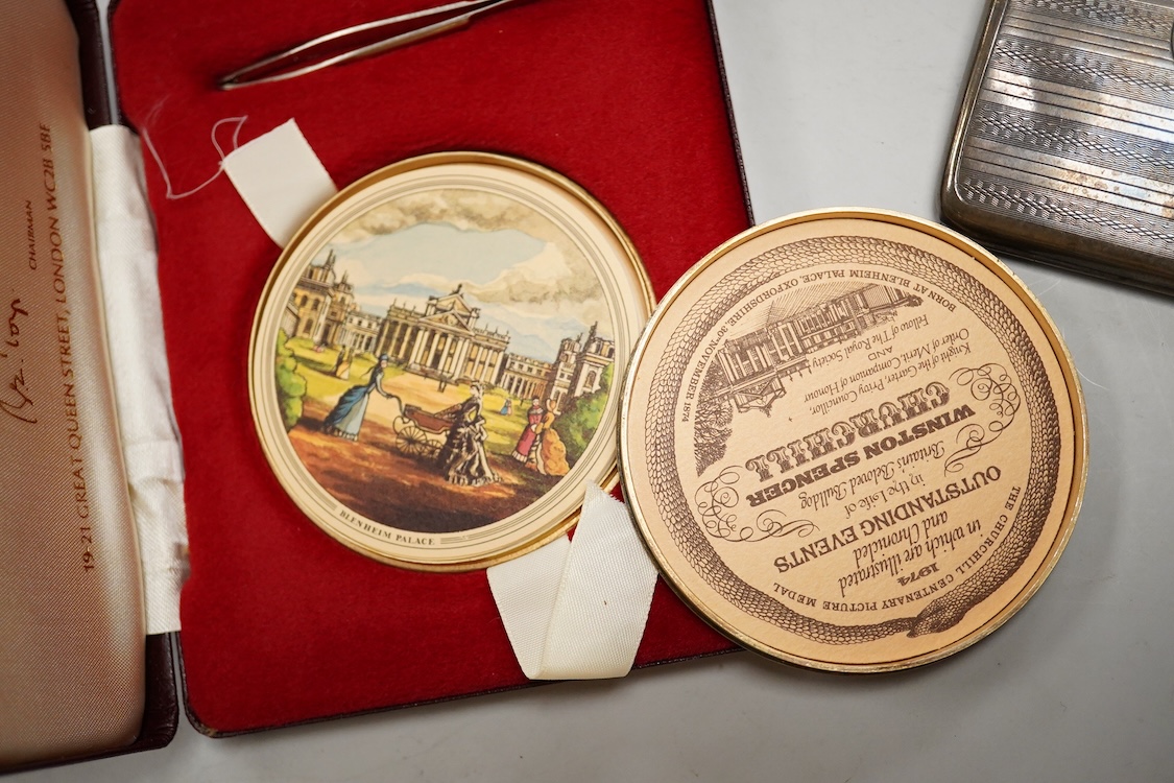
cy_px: 392
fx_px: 1467
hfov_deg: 43.6
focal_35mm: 45
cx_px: 587
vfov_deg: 29.9
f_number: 4.5
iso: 2500
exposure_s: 1/500
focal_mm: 30
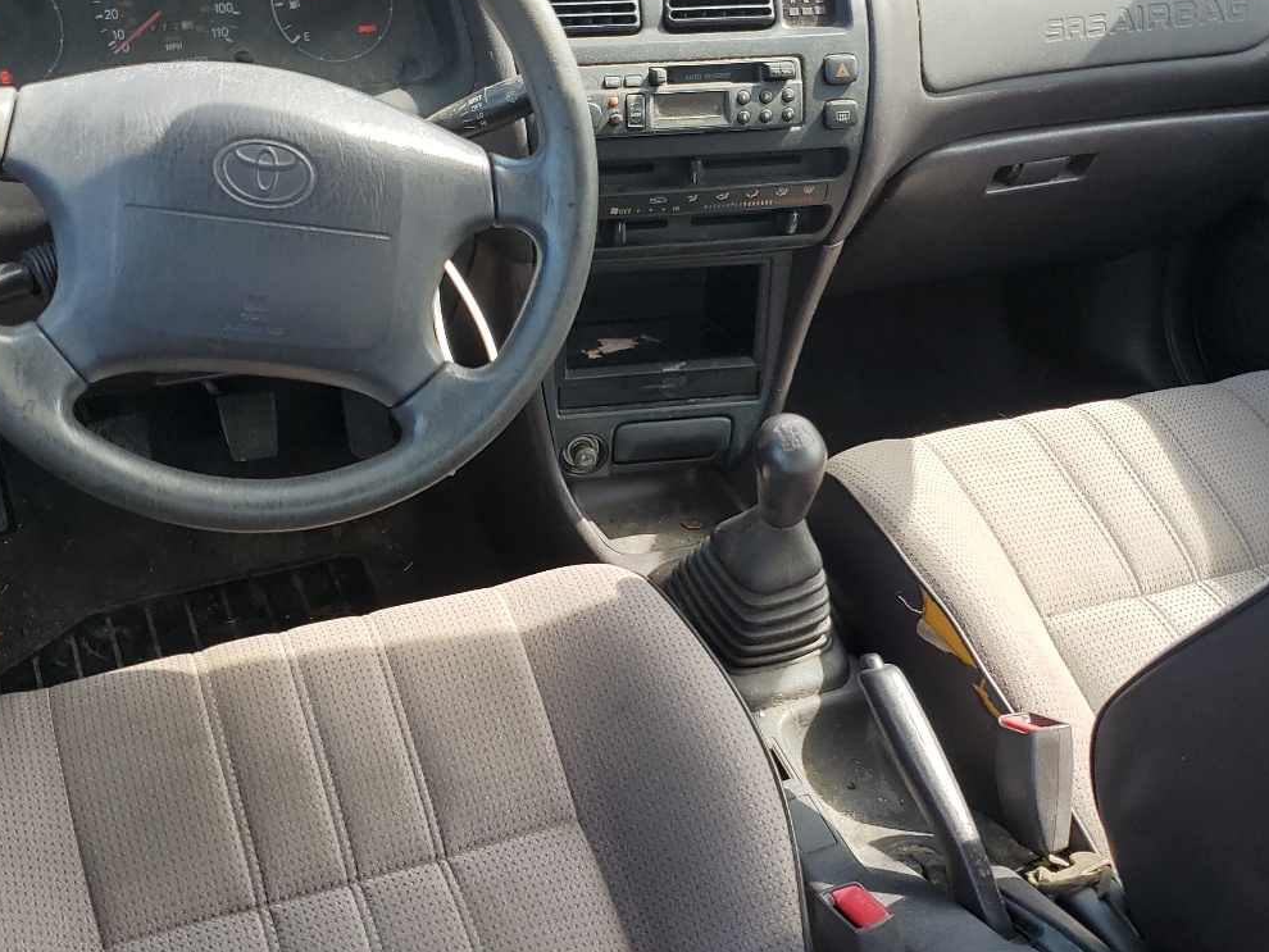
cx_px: 618
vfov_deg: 34.3
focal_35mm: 42
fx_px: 1540
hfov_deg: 44.8
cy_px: 523
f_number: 1.5
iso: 50
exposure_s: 1/333
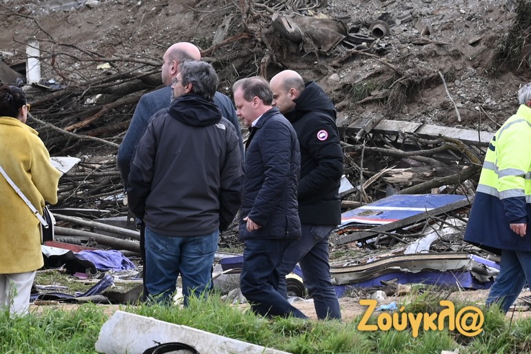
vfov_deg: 7.6
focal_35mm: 180
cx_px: 266
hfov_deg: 11.4
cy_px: 177
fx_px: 2654
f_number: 7.1
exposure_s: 1/400
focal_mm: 120
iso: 250
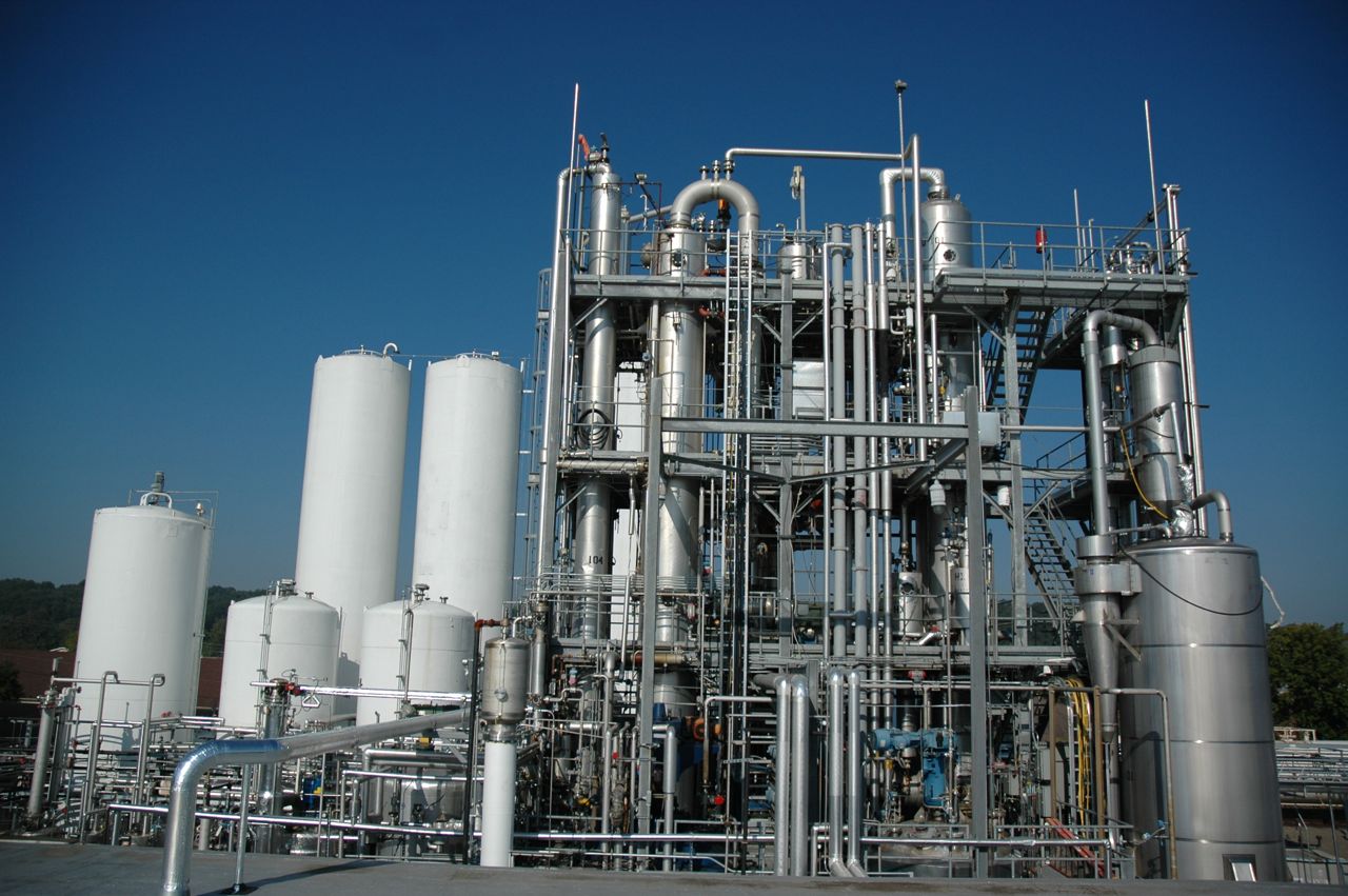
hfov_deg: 67.4
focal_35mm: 27
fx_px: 1010
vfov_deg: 47.8
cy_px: 448
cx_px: 674
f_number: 3.5
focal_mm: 18
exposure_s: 1/5000
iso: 200
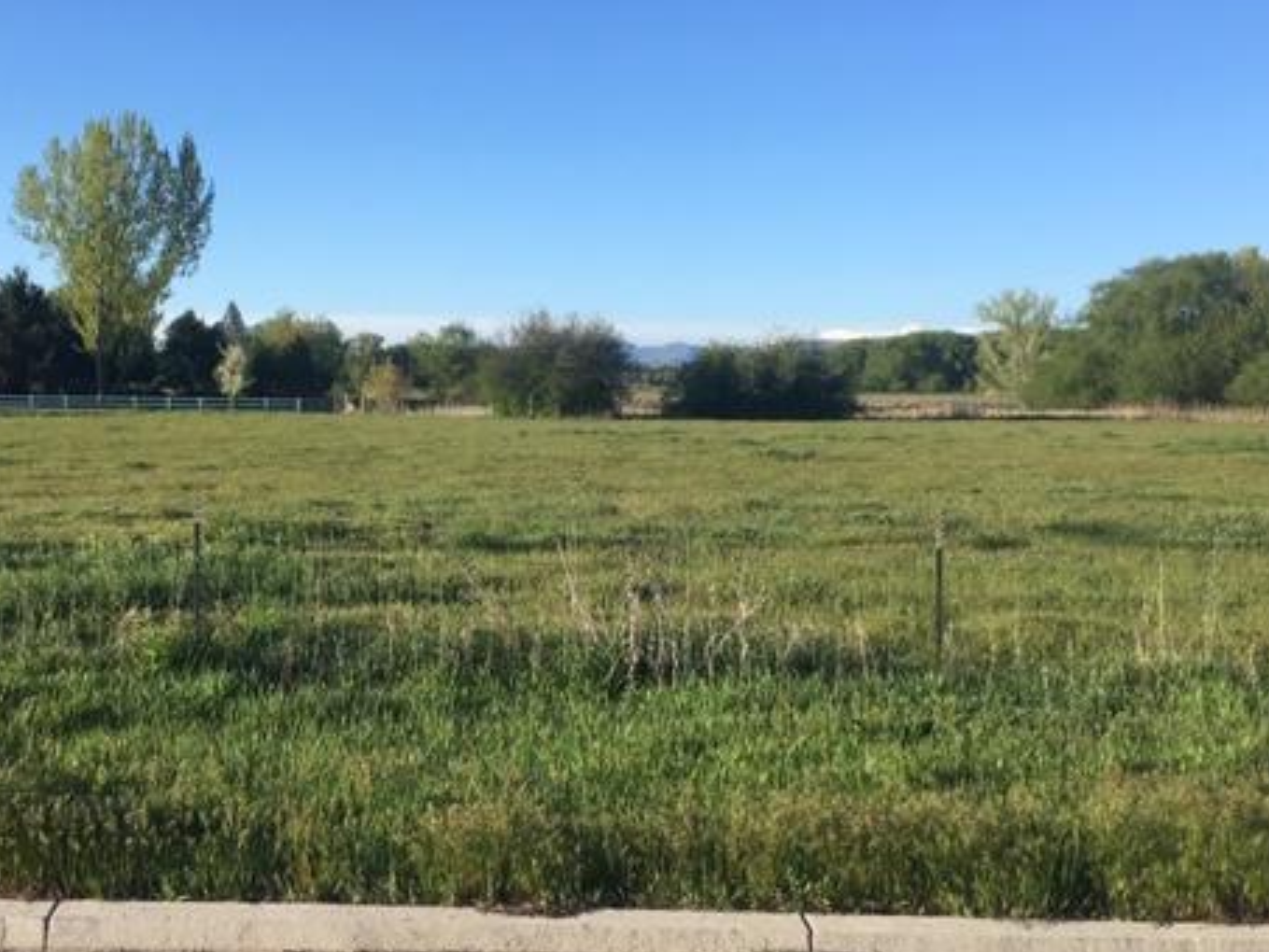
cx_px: 462
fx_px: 1503
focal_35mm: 41
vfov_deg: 35.2
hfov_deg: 45.3
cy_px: 468
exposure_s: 1/874
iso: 25
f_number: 2.2
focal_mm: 4.15
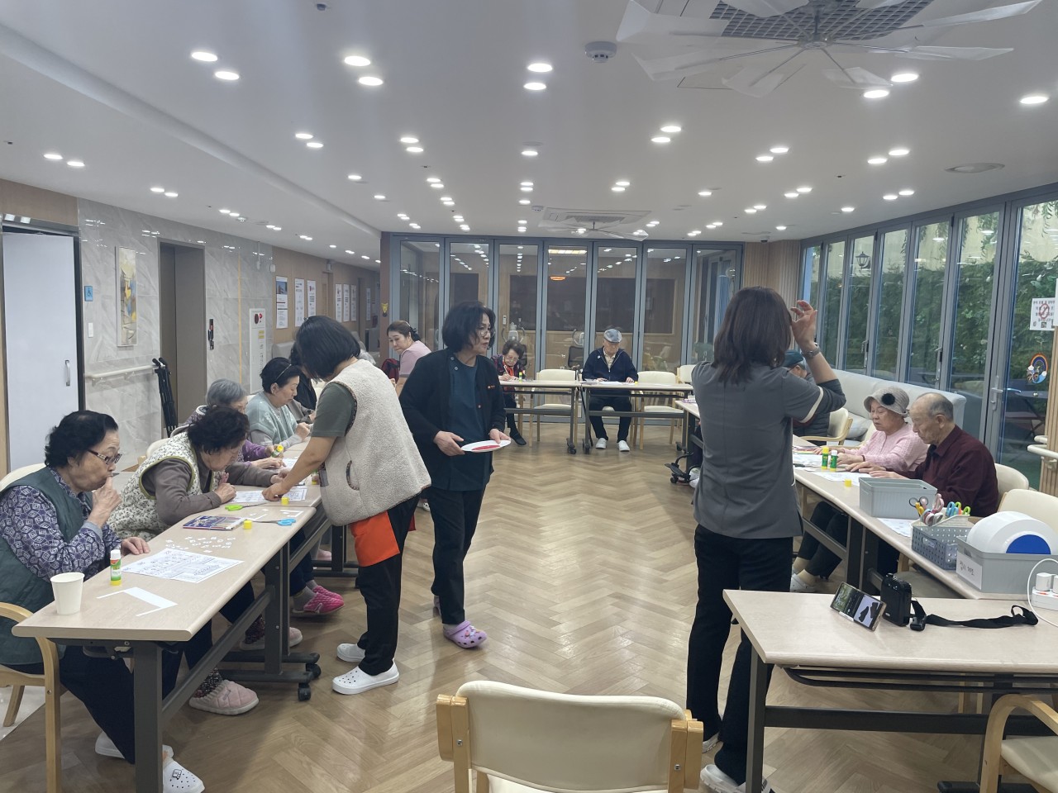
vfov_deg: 53.1
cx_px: 529
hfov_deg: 67.3
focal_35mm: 26
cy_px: 396
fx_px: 795
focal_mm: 4.2
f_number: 1.6
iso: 100
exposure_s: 1/120
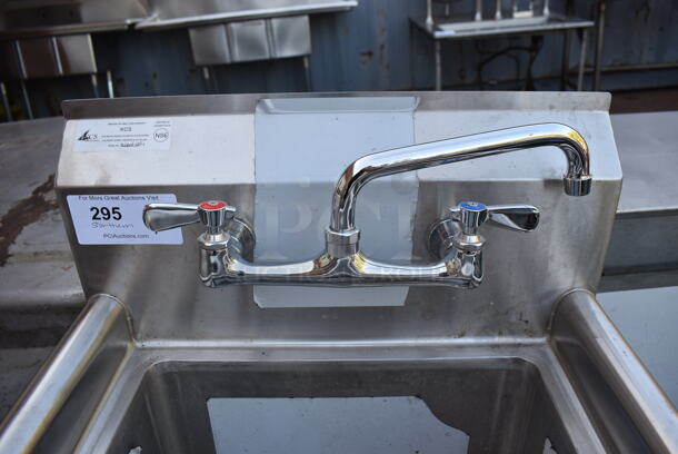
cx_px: 339
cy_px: 227
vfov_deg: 48.0
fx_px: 509
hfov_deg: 67.3
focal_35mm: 27
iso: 220
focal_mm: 18
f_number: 5.6
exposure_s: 1/125
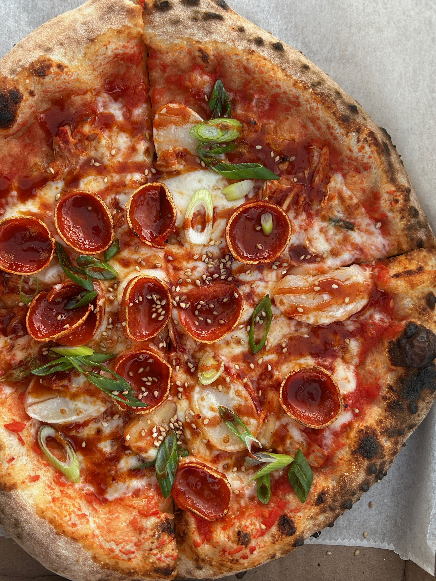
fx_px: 437
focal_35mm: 26
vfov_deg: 67.3
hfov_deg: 53.1
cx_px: 218
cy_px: 290
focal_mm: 5.7
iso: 64
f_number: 1.5
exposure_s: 1/121
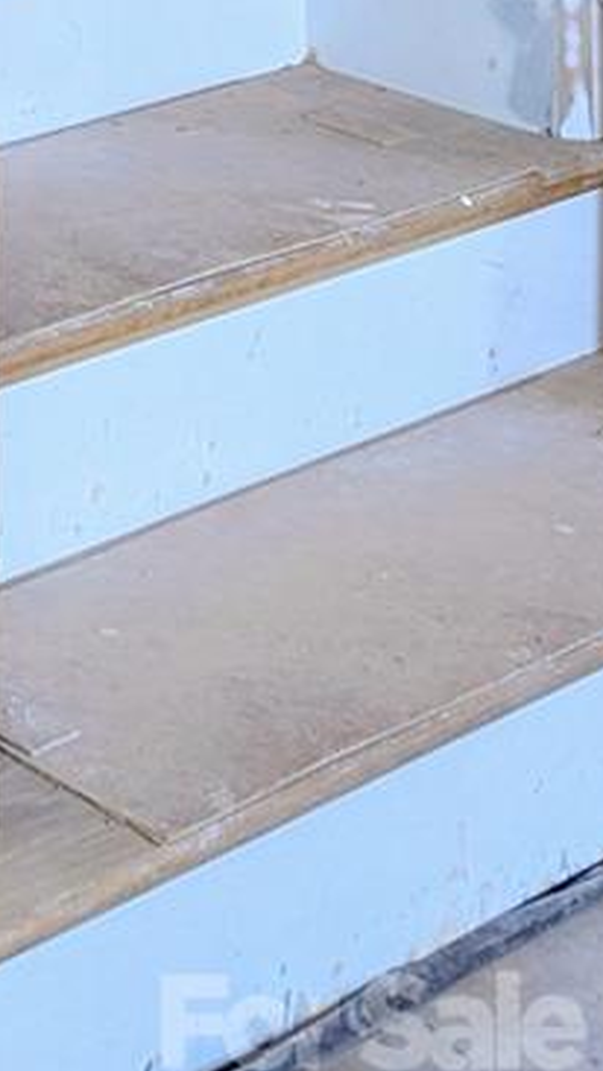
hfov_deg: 9.4
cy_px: -963
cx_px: -988
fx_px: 3125
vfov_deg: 15.9
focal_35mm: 110
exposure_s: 1/60.7
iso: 55
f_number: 1.85
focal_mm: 6.81
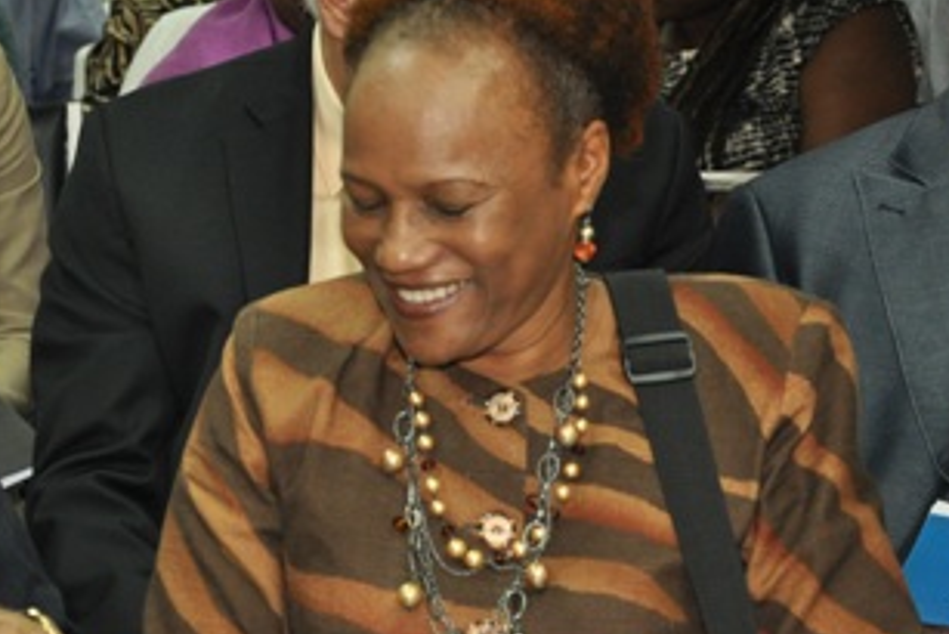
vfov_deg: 8.8
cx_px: 99
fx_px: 4114
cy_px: 428
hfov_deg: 13.1
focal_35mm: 156
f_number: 6.3
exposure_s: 1/100
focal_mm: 50
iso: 800
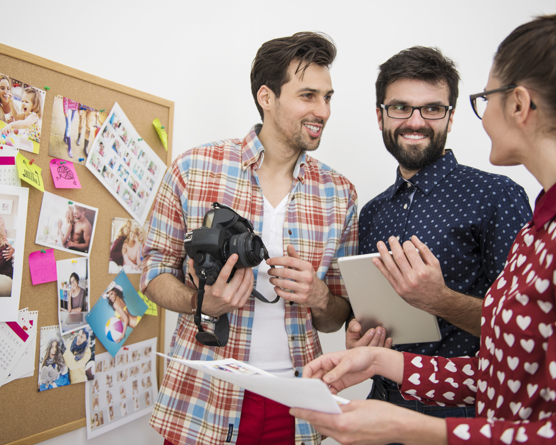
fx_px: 642
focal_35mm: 39
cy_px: 219
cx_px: 279
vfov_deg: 38.2
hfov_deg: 46.9
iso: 100
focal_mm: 34
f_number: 2.8
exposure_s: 1/60
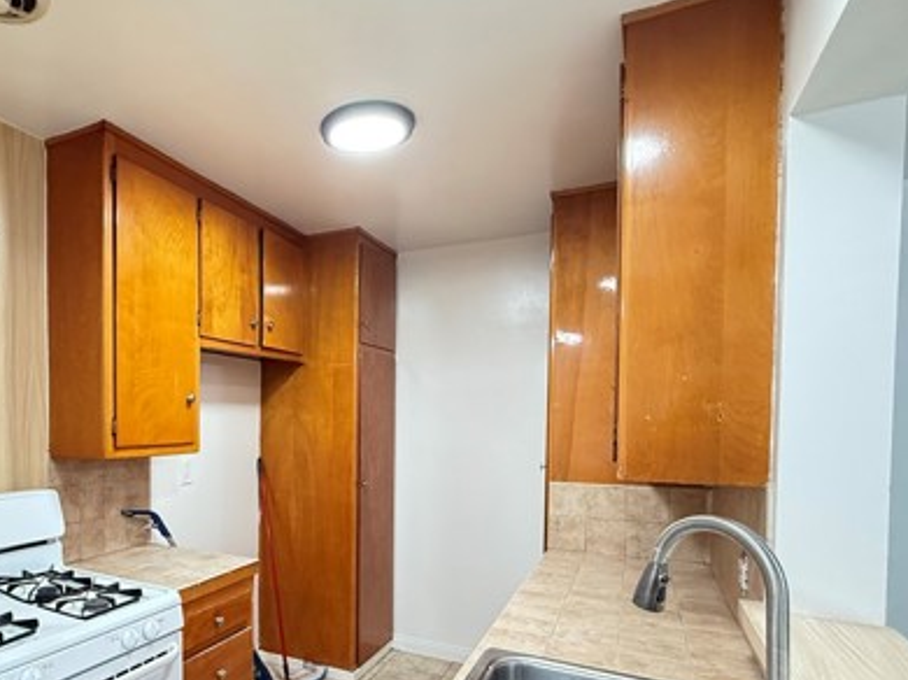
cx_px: 284
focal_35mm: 23
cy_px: 440
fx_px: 603
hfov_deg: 71.2
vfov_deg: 57.8
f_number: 2.2
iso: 640
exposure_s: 1/60
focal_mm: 2.22
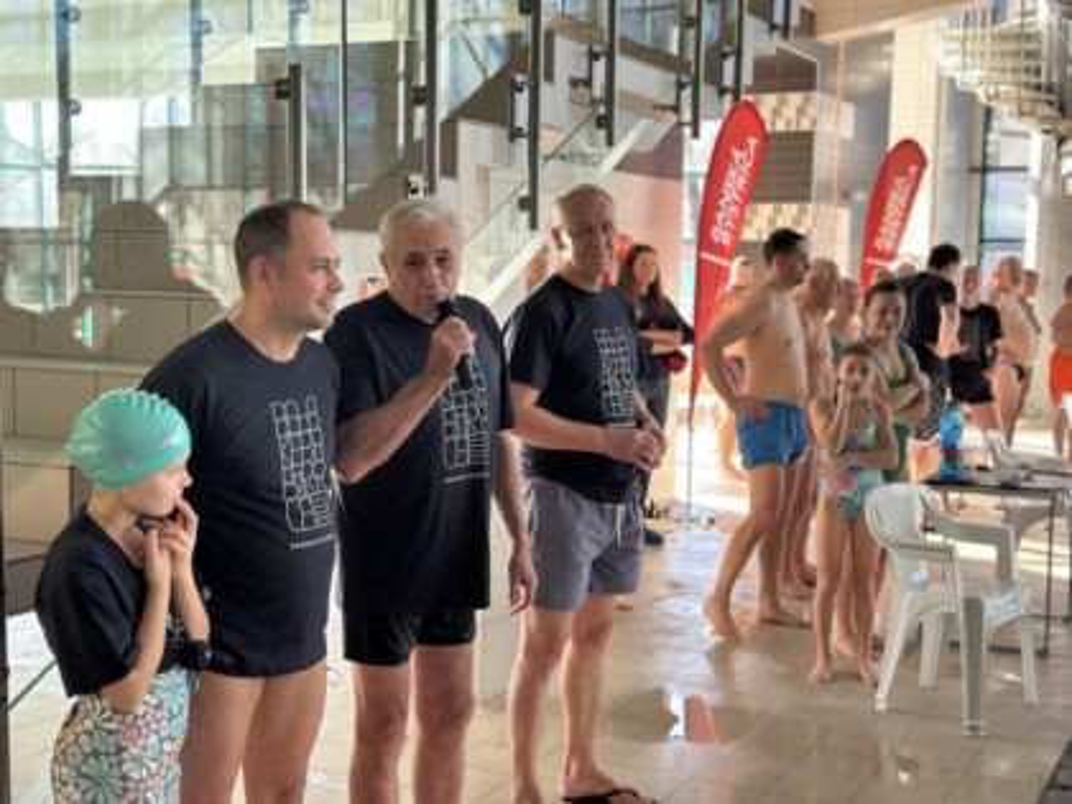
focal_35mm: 48
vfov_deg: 30.3
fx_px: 1486
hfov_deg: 39.7
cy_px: 402
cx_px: 536
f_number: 1.78
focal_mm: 6.86
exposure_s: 1/121
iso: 125
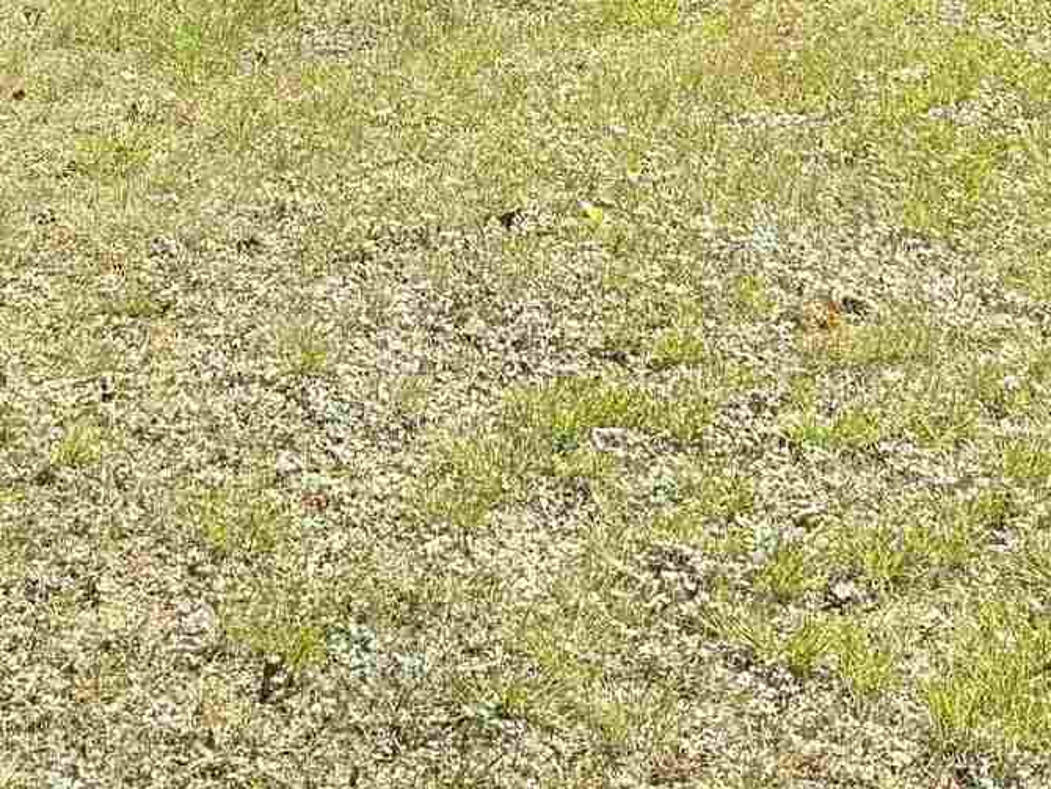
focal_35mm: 110
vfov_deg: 11.9
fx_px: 3341
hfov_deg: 17.8
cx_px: 251
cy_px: -828
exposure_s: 1/1337
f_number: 1.78
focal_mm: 6.76
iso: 80
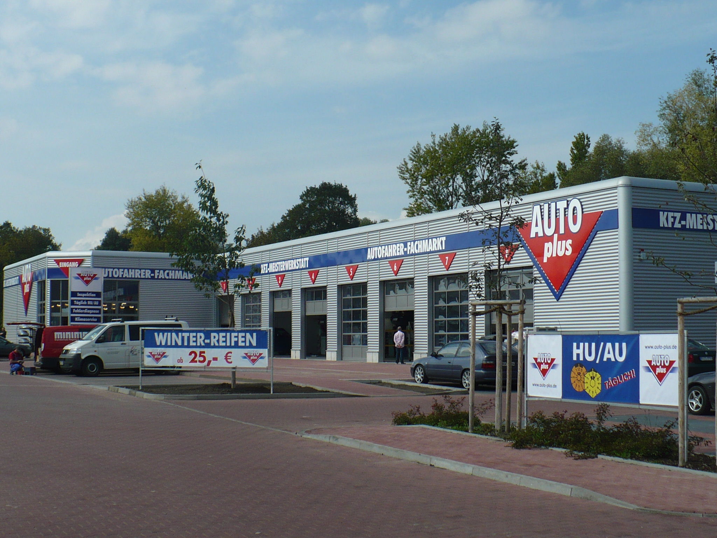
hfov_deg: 36.2
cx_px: 358
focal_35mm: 53
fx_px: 1098
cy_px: 269
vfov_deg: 27.5
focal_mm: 6.1
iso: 100
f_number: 8
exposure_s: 1/320
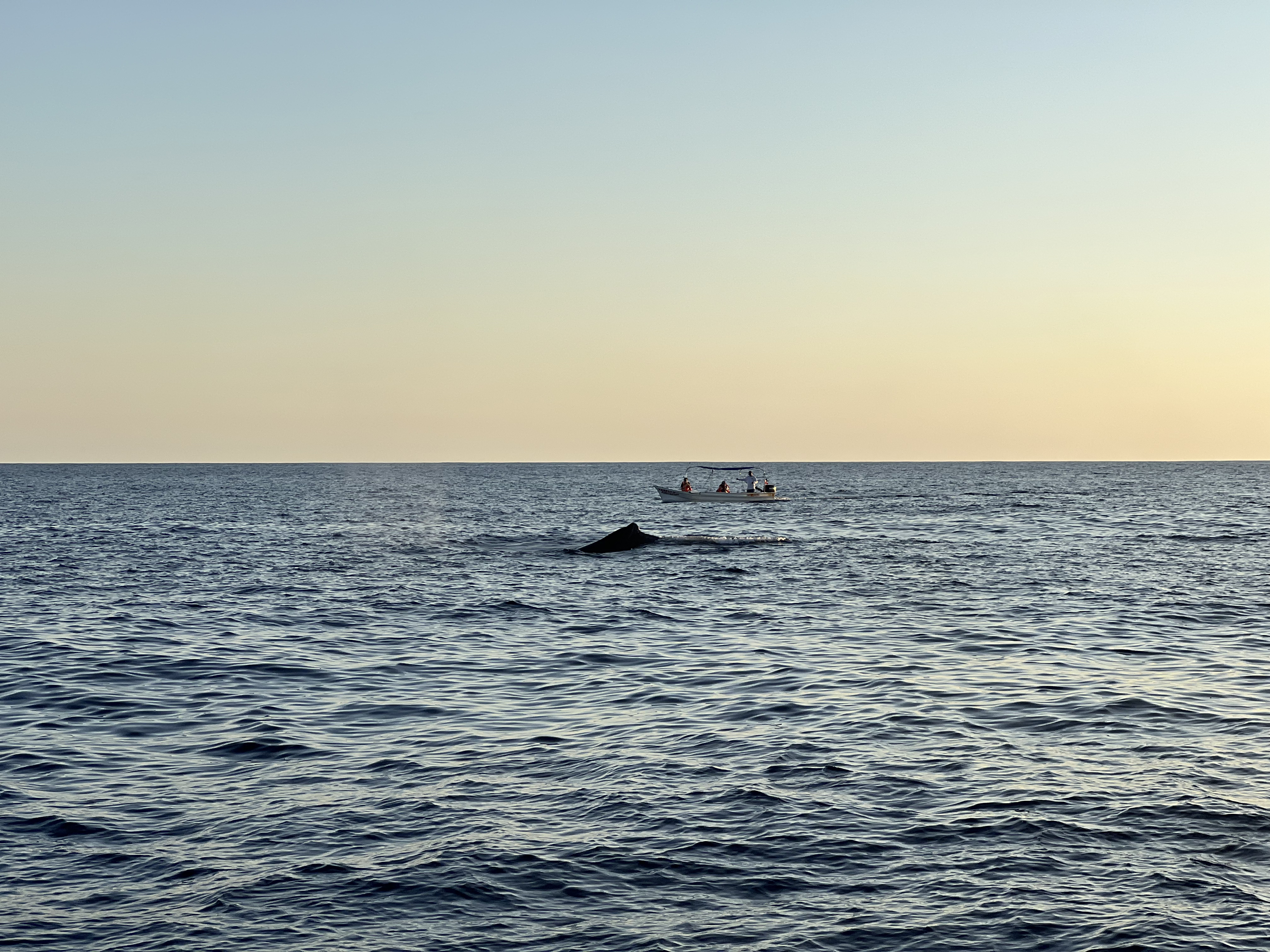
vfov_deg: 19.1
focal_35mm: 77
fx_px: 2825
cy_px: 476
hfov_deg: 25.3
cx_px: 635
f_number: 2.8
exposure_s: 1/669
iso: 32
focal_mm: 9
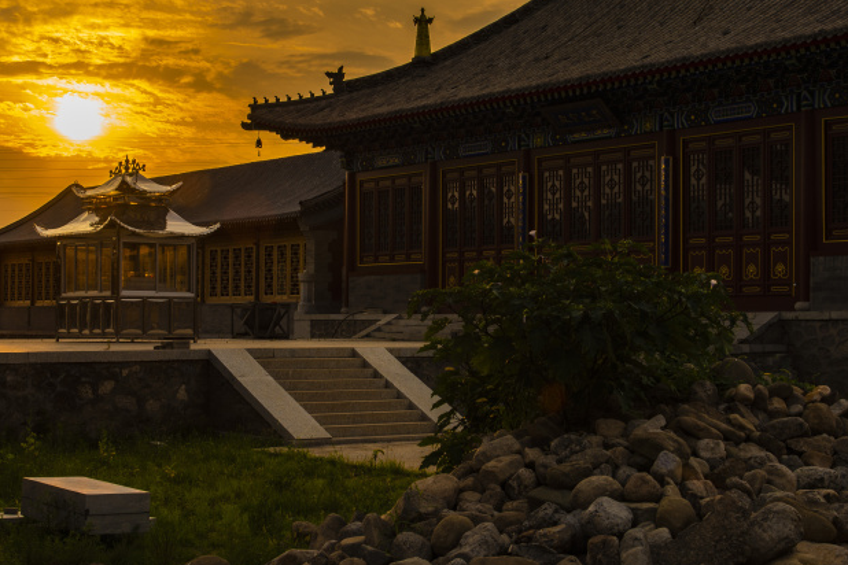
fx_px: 1602
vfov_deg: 20.0
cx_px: 361
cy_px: 289
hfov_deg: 29.6
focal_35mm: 68
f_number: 11
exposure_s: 1/30
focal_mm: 35
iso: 100
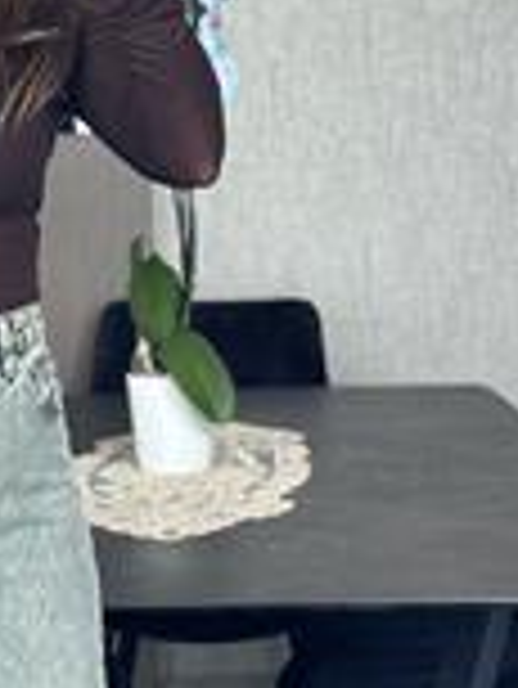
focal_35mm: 159
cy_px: 576
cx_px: -131
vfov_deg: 12.4
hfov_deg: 9.2
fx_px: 3168
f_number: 1.78
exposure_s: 1/102
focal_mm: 6.86
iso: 125
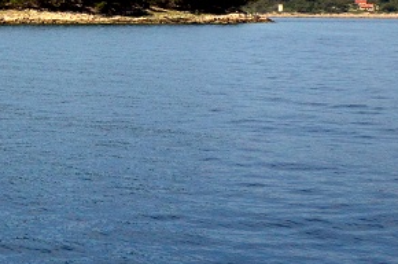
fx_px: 1368
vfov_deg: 10.7
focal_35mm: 124
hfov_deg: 15.7
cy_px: -90
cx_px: -128
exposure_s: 1/8000
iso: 900
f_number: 4.5
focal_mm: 24
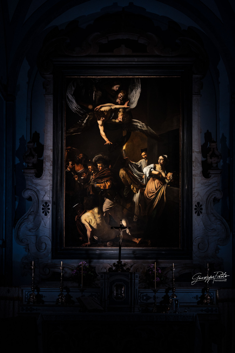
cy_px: 176
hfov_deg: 37.9
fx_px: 343
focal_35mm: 35
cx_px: 118
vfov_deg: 54.4
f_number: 6.3
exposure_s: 1/13
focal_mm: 35
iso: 1600
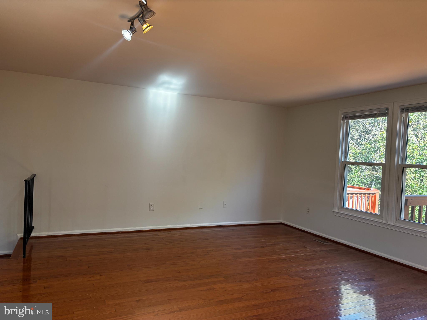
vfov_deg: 53.1
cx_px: 214
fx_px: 321
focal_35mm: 26
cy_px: 160
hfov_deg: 67.3
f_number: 1.6
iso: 80
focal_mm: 5.96
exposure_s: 1/120
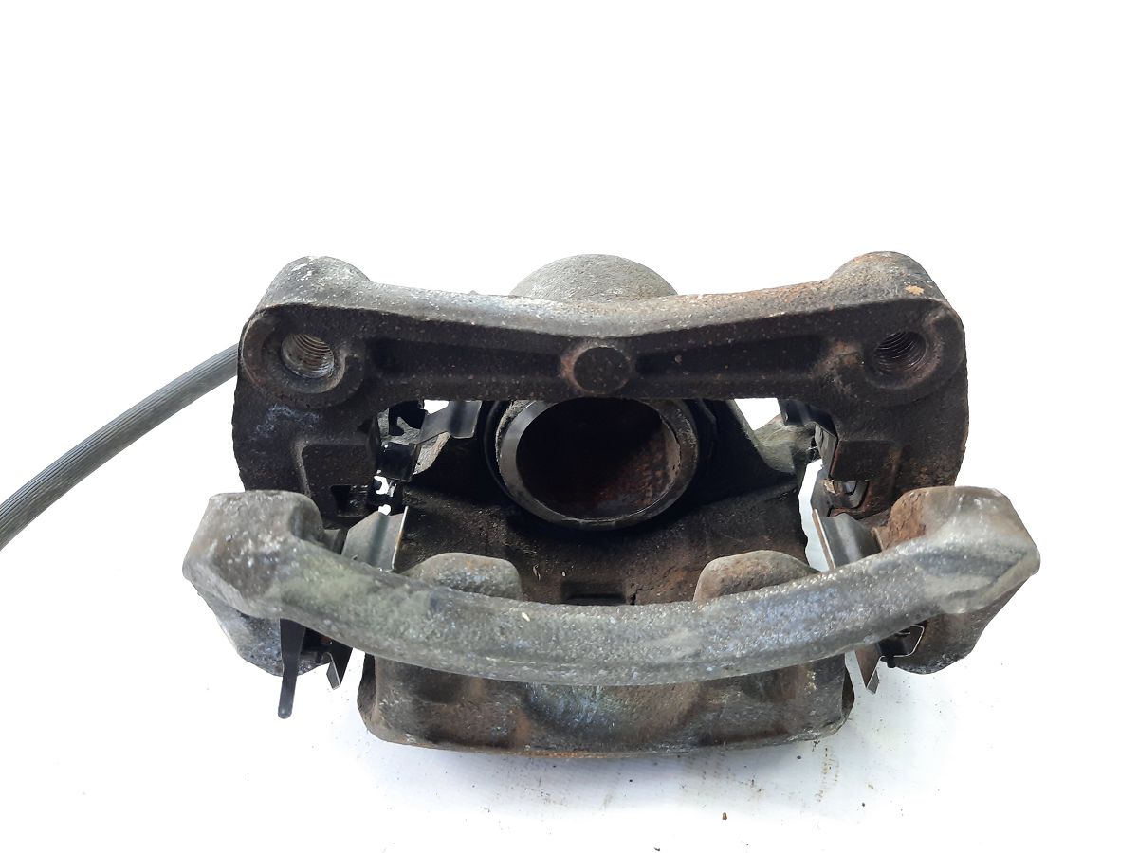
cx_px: 569
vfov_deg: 54.9
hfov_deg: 69.4
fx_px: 822
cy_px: 426
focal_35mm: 25
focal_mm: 4.6
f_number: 2
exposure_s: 1/50
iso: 200
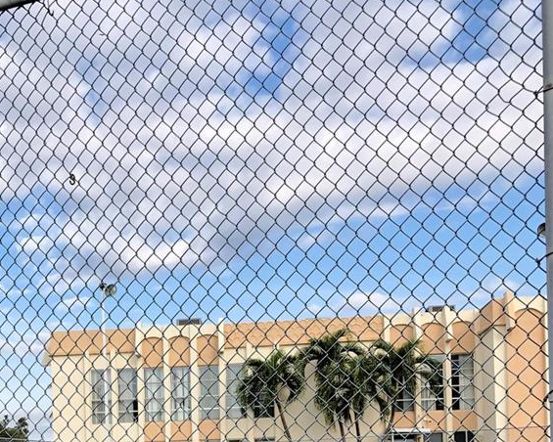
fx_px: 949
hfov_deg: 31.9
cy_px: 497
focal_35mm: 58
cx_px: 145
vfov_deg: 24.3
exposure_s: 1/517
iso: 20
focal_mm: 3.99
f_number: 1.8
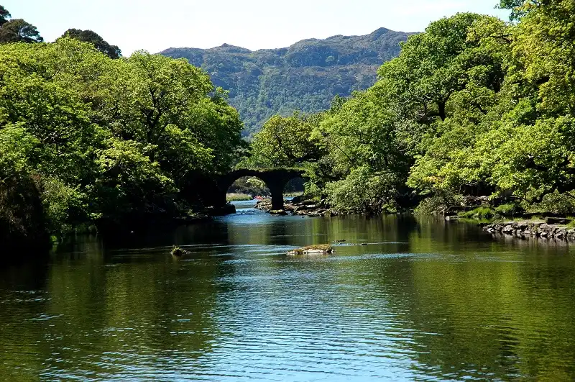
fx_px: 1675
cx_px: 288
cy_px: 191
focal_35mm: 105
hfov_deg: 19.5
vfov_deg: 13.0
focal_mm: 70
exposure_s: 1/125
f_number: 9
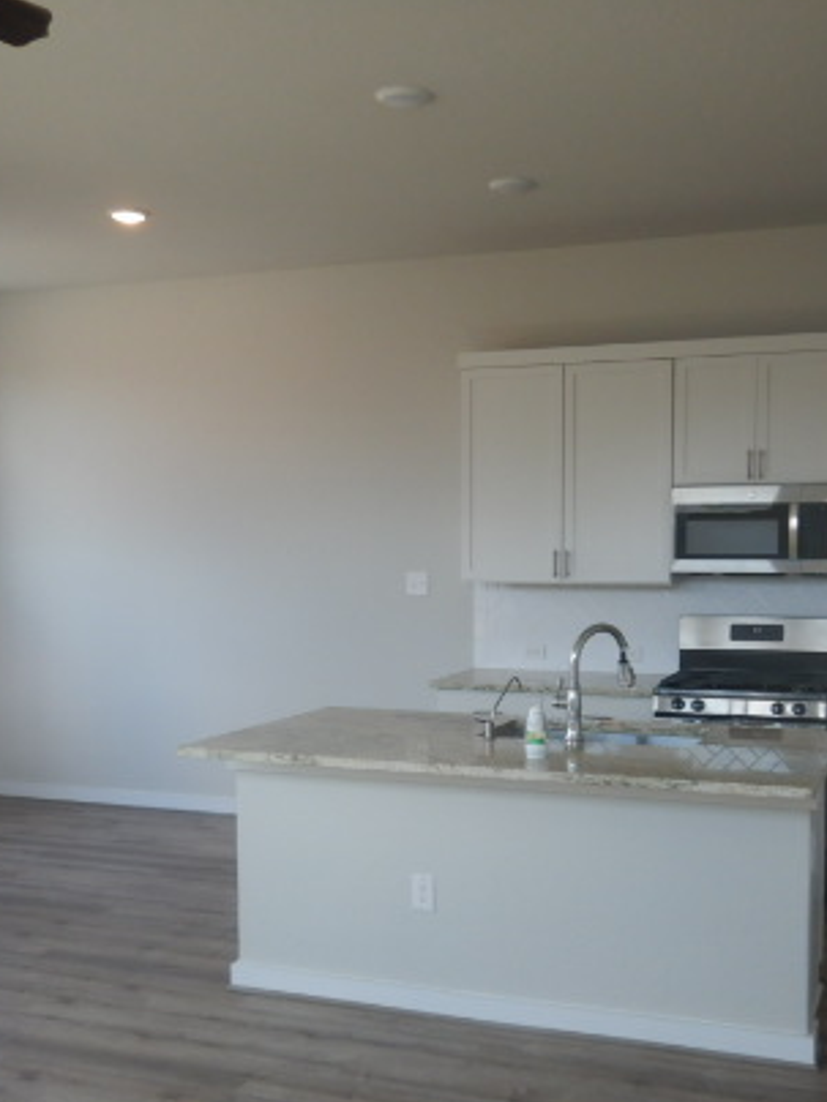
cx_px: 483
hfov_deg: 37.6
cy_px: 641
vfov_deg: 48.8
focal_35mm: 38
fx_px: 1210
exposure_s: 1/160
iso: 125
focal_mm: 4.3
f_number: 2.8
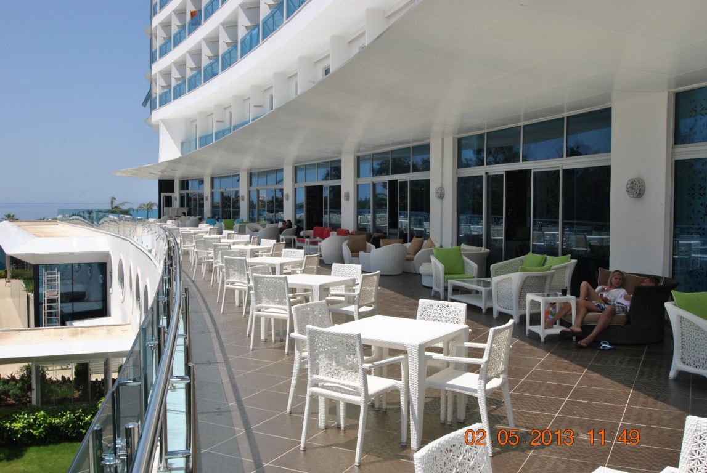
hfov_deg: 53.1
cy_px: 236
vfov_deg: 37.0
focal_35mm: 36
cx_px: 354
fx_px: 708
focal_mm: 24
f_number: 10
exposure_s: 1/200
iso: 100
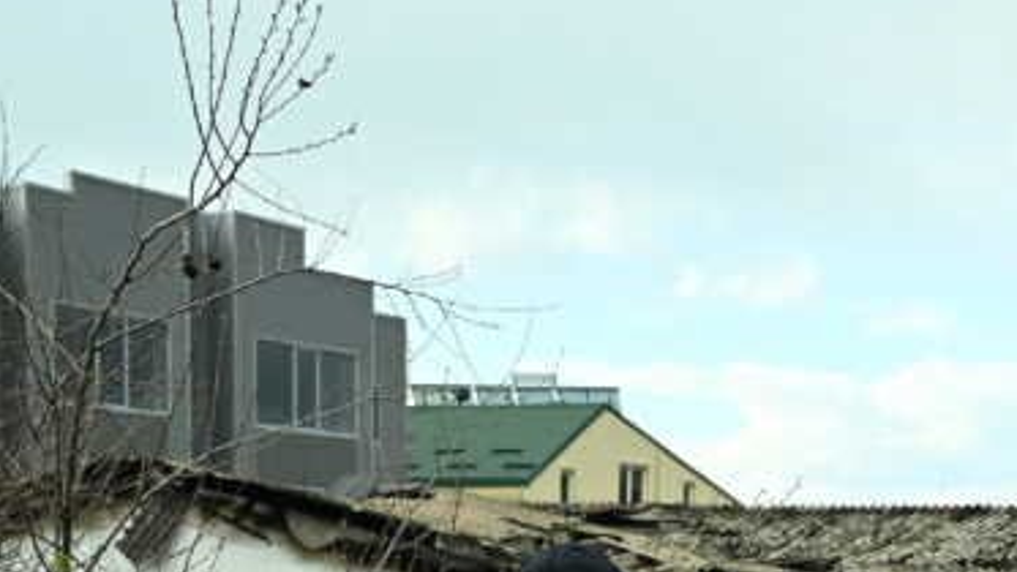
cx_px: 755
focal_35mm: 84
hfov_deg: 25.0
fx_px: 2266
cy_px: 874
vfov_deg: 13.5
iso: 800
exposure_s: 1/2500
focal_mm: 28
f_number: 4.5
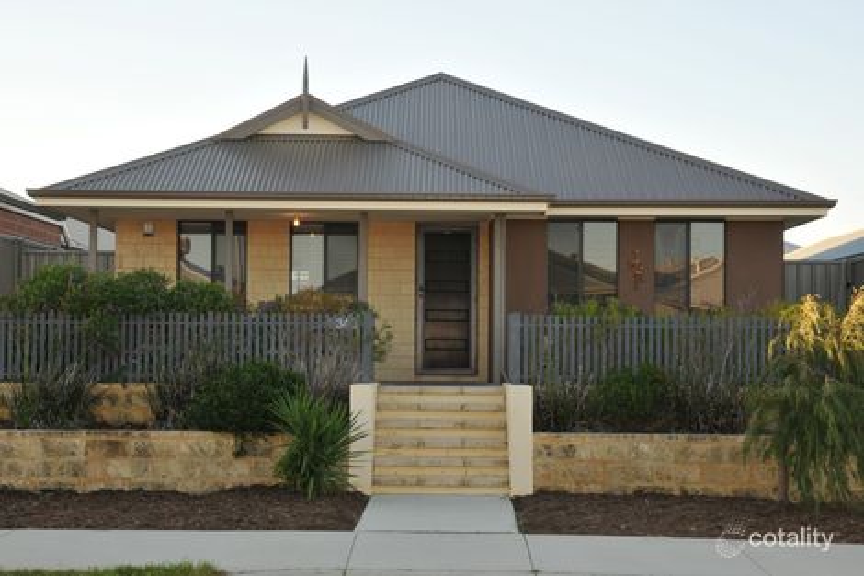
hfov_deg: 29.3
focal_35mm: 69
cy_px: 288
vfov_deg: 19.7
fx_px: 1655
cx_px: 432
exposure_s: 1/80
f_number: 9
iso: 200
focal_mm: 46
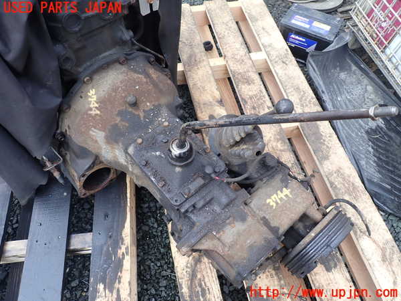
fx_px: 290
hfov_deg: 69.4
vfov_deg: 54.9
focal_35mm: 25
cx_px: 200
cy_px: 150
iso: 100
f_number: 2.8
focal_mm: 4.5
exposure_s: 1/125
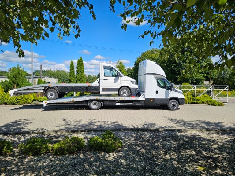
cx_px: 118
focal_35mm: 23
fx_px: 156
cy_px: 88
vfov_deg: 58.9
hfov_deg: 73.9
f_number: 1.7
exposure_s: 1/992
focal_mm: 6.3
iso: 10
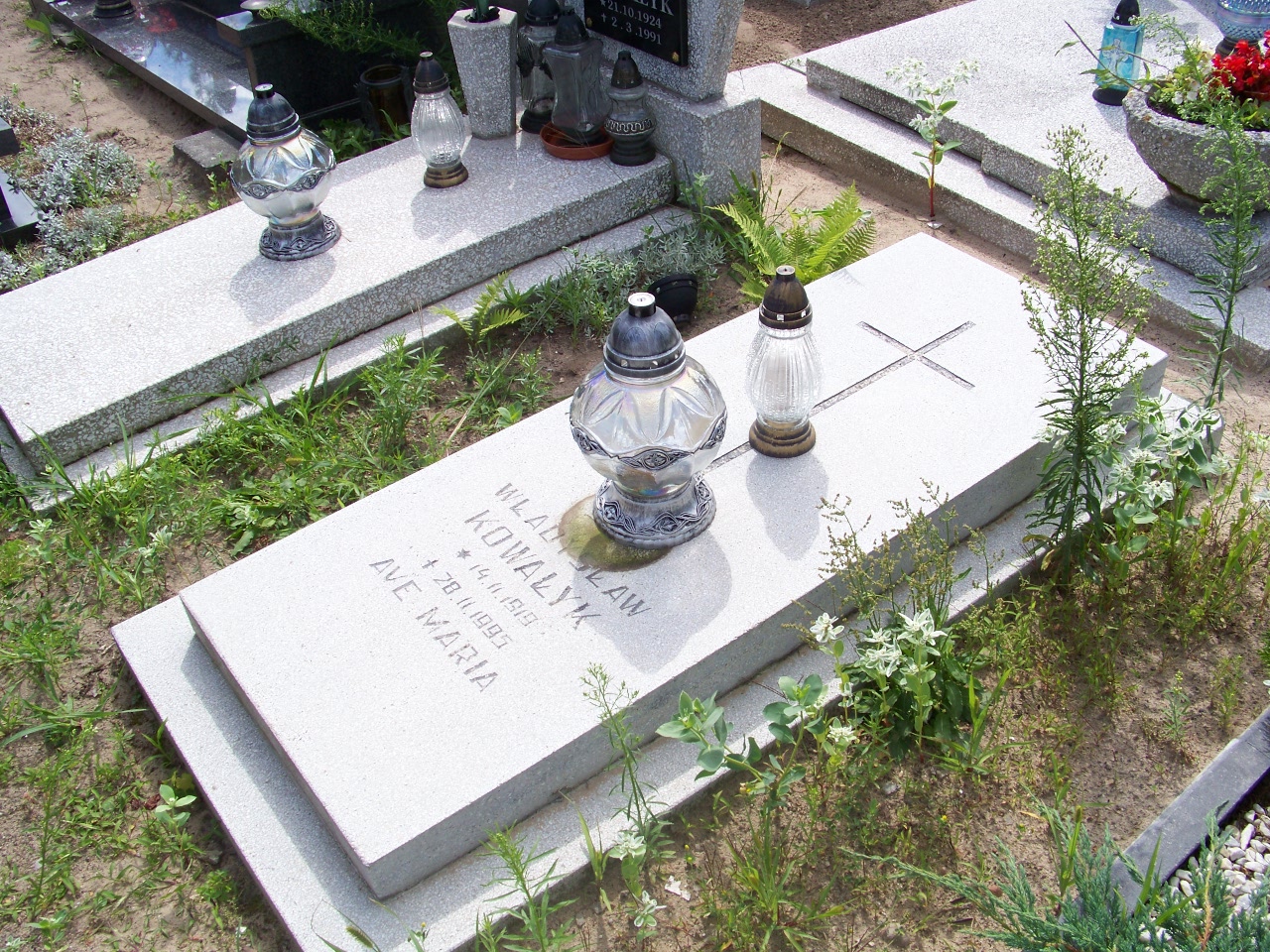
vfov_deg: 42.9
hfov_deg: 55.4
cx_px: 635
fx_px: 1211
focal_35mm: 33
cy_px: 476
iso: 64
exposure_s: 1/200
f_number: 5.6
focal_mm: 5.85
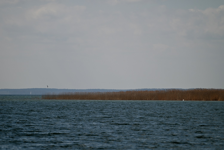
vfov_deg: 4.6
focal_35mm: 300
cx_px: 112
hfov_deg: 6.9
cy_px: 75
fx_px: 1867
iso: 110
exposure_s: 1/1000
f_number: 5.6
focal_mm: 300
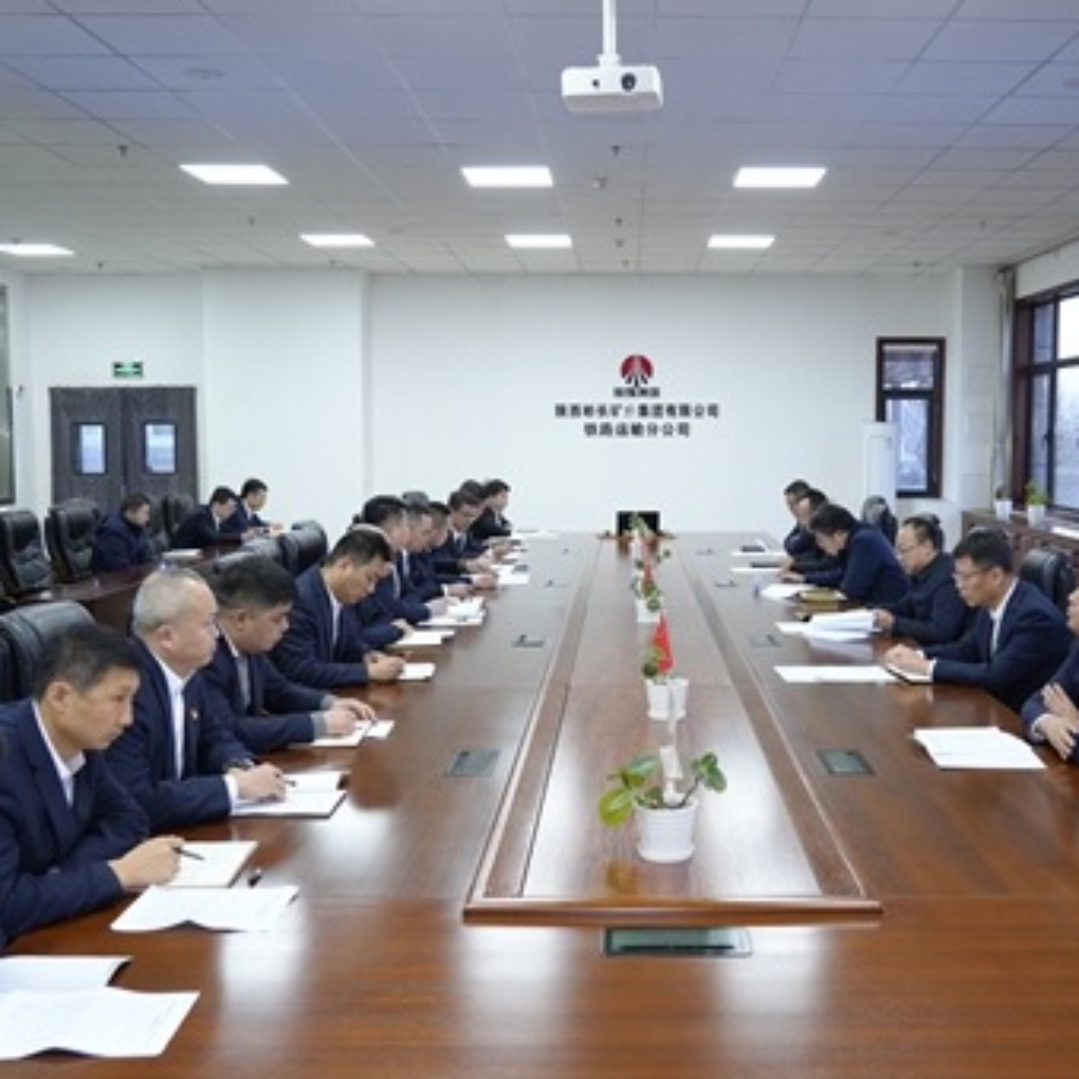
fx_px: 1270
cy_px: 568
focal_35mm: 36
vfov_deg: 46.0
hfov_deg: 45.8
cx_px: 644
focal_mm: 24
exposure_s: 1/125
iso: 3200
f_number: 4
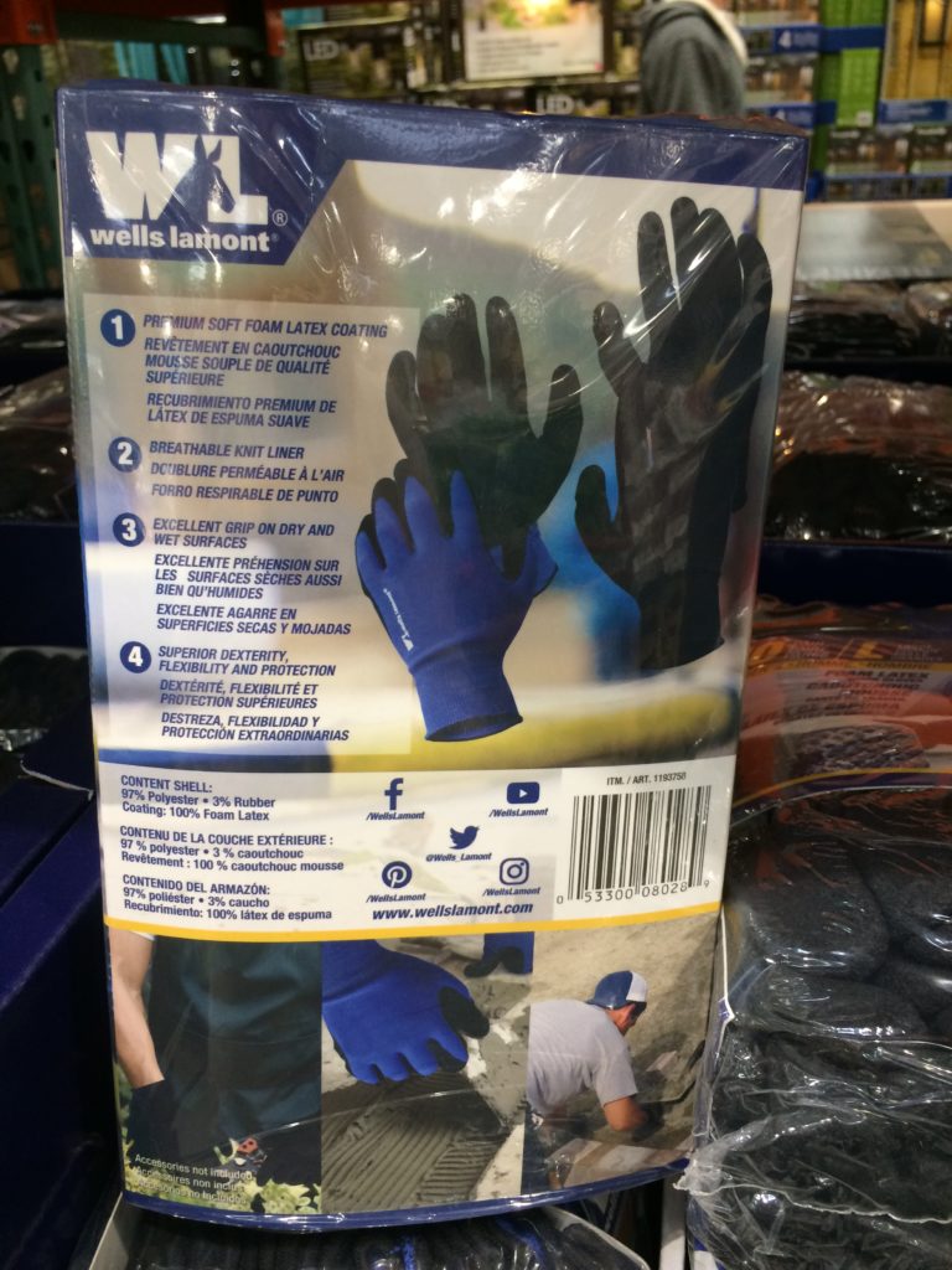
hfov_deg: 48.2
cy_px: 635
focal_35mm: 29
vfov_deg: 61.7
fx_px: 1063
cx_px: 476
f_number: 2.2
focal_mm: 4.15
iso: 100
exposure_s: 1/30
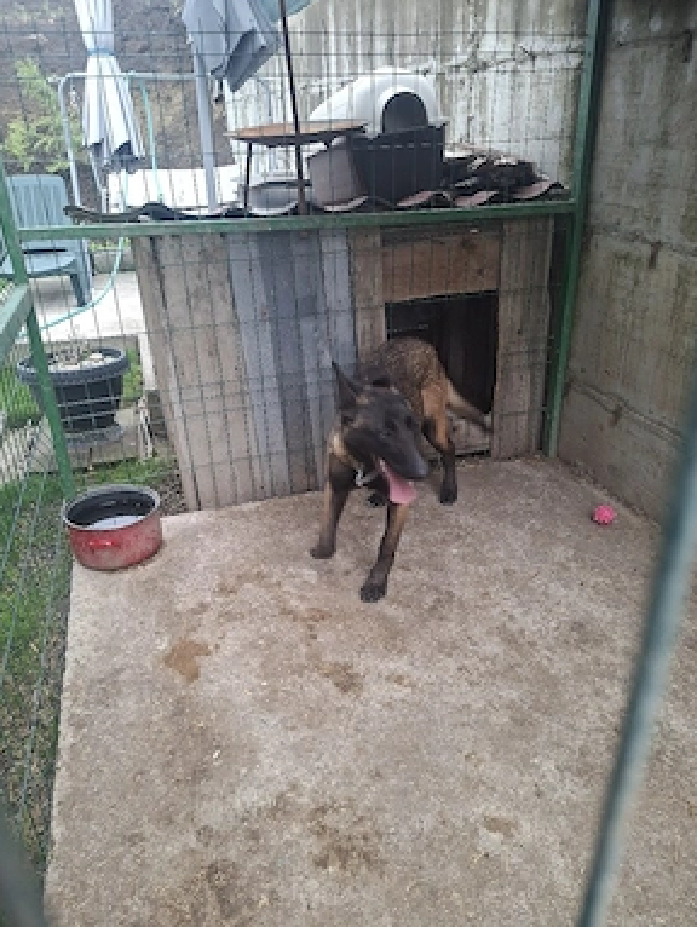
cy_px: 482
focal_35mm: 24
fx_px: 643
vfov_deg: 71.5
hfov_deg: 56.9
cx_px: 351
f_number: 1.8
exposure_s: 1/100
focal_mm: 5.54
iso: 250
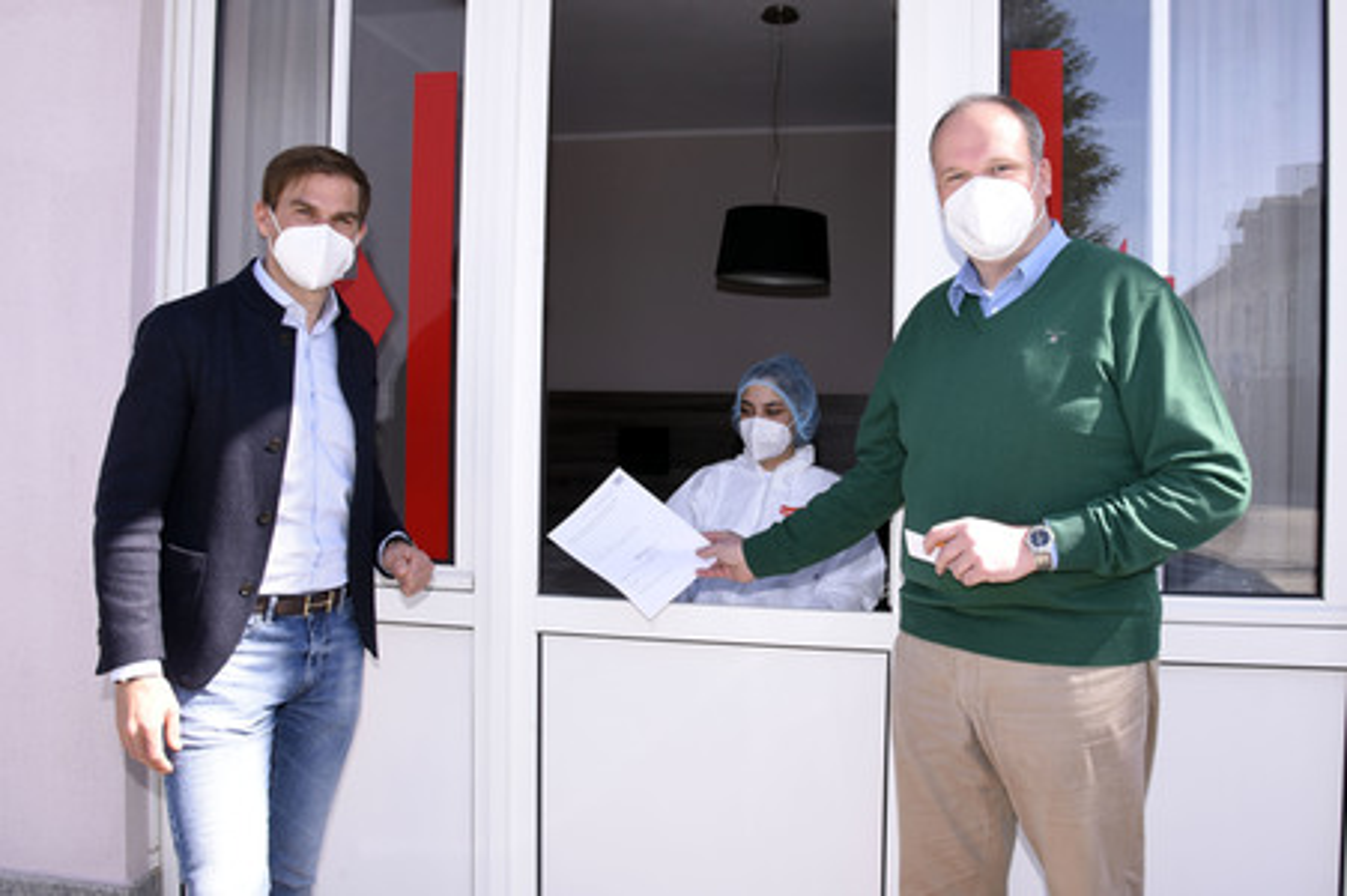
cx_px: 674
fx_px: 897
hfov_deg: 73.8
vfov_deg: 53.1
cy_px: 448
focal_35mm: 24
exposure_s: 1/160
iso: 500
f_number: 10
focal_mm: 24
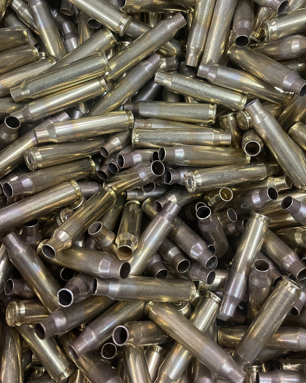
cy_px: 177
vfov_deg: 62.1
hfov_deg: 51.5
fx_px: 317
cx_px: 156
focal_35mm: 28
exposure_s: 1/60
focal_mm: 4.2
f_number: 1.6
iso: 200
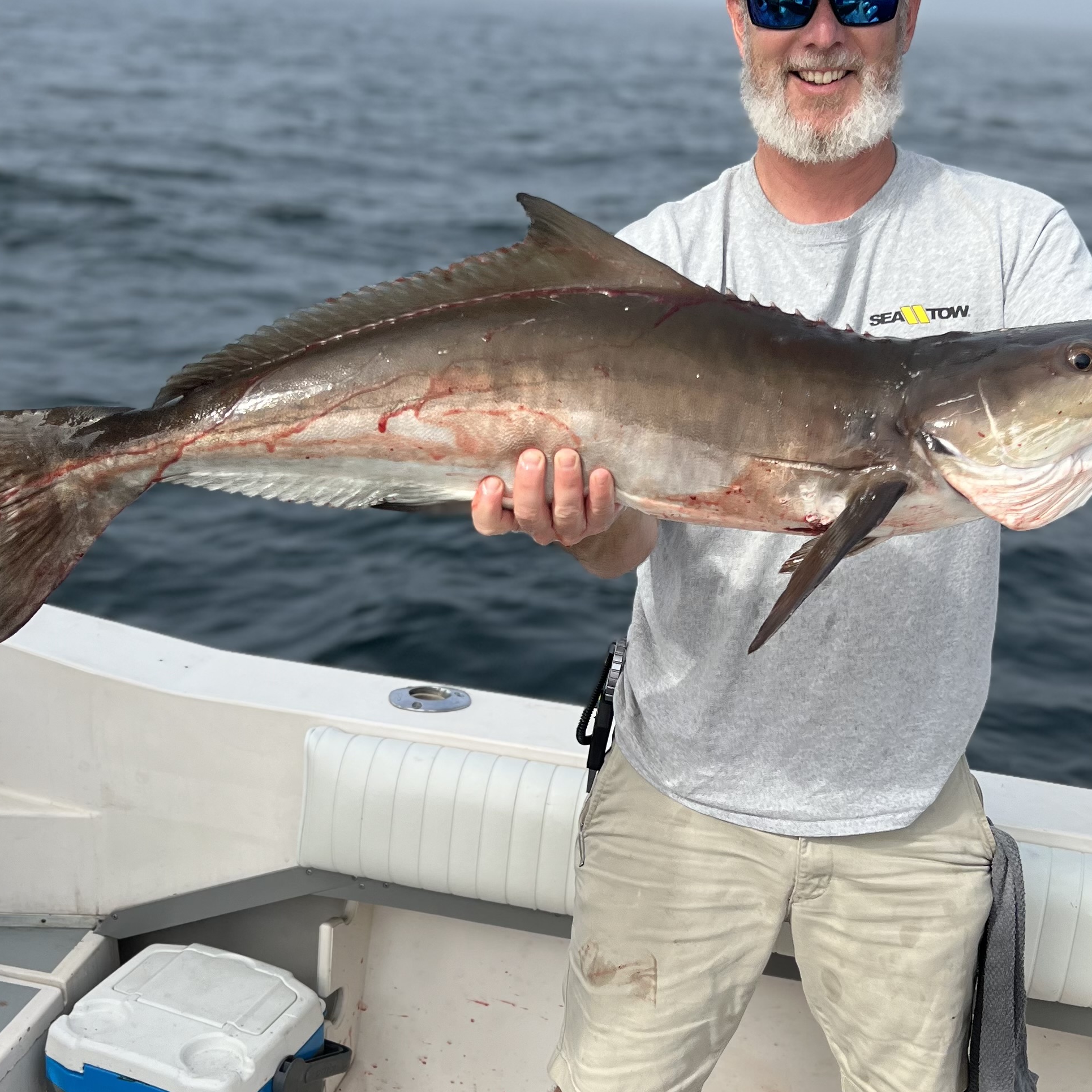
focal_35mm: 48
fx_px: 1713
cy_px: 579
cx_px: 659
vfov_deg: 35.3
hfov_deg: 35.2
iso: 50
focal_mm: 5.7
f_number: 1.5
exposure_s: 1/4444
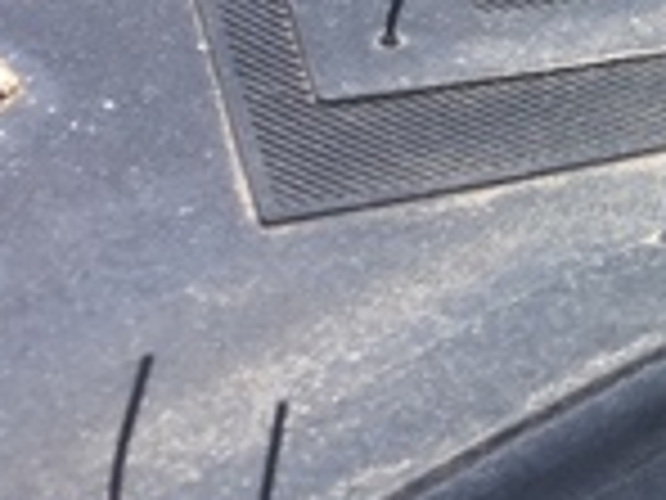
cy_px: 16
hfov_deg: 13.8
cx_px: 1166
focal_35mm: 129
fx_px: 2482
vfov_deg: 11.4
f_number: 2.2
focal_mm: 4.15
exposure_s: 1/118
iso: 32
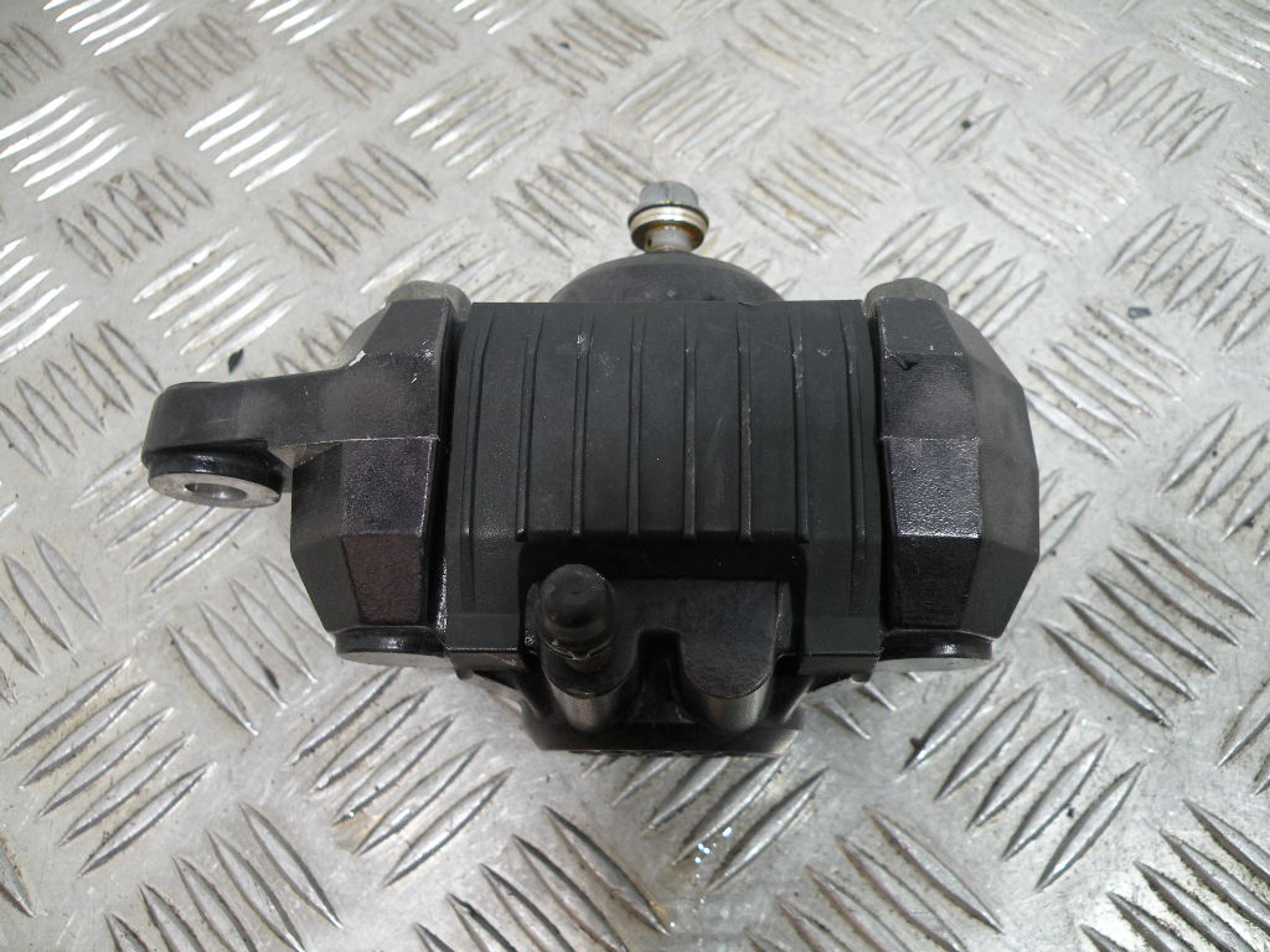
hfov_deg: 65.3
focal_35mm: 27
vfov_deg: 51.4
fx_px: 991
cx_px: 635
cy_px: 476
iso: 110
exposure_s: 1/80
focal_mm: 4.7
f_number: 2.8
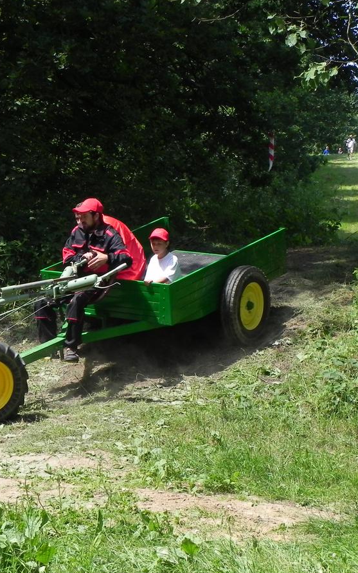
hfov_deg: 12.2
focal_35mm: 107
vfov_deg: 19.5
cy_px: 285
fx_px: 1671
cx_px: 67
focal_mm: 13.4
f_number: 6.3
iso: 160
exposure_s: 1/247
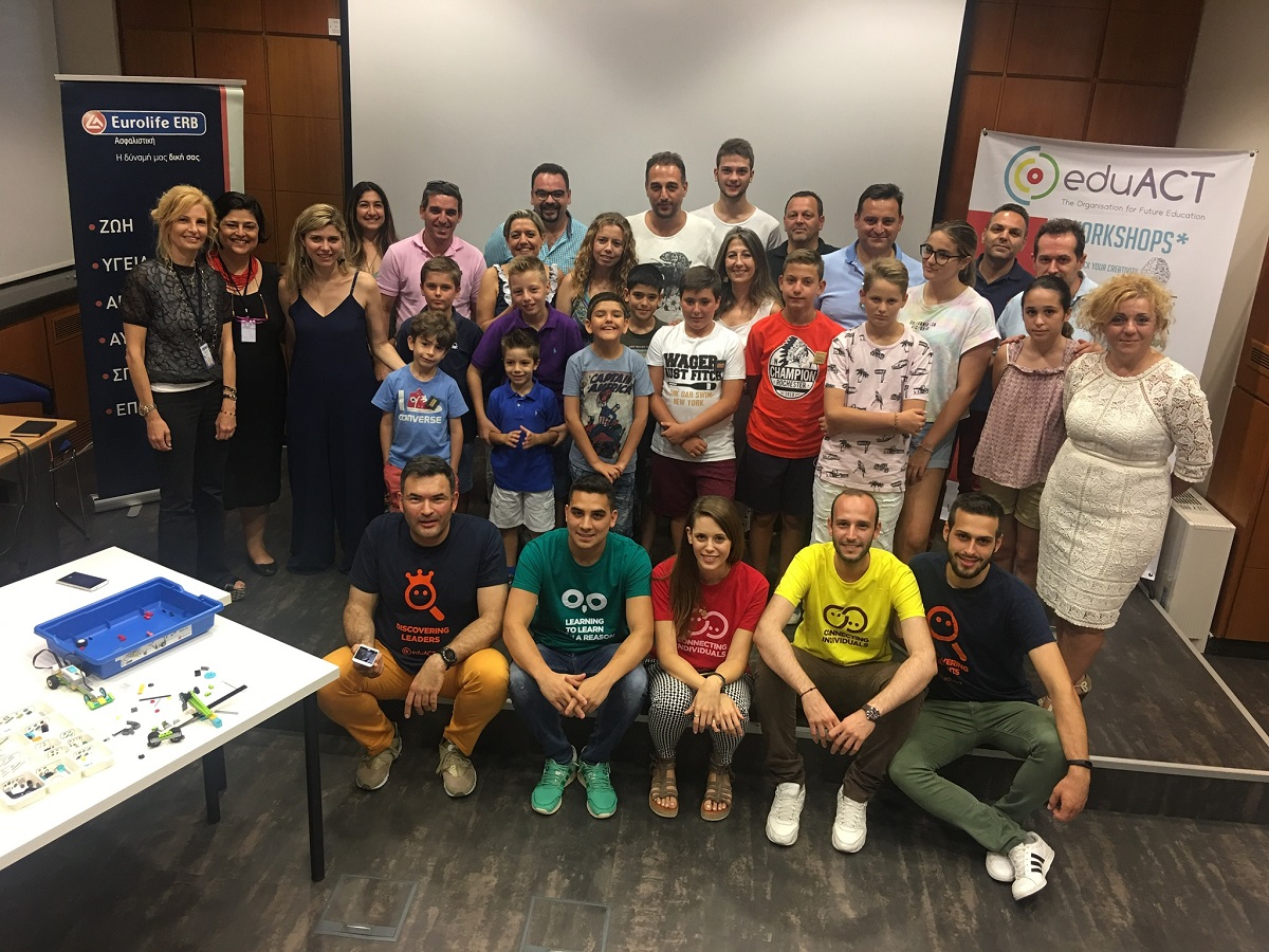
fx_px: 1063
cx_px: 634
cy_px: 476
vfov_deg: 48.2
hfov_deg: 61.7
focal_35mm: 29
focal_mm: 4.15
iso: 50
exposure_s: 1/17
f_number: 2.2
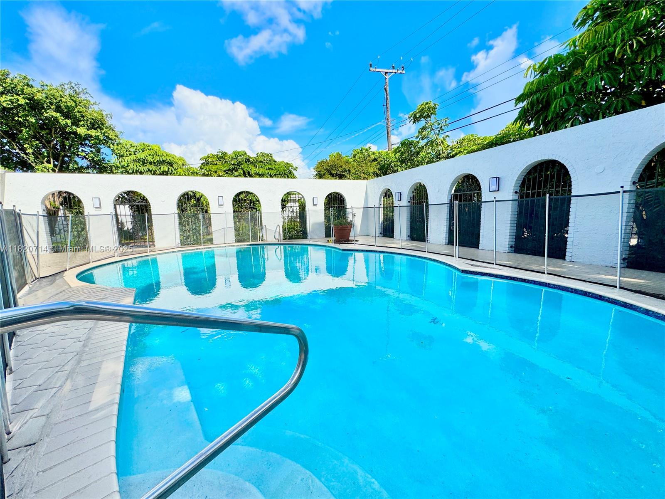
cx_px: 332
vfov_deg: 85.7
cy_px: 250
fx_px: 269
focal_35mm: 14
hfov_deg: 102.1
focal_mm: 2.22
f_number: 2.2
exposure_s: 1/2273
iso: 50
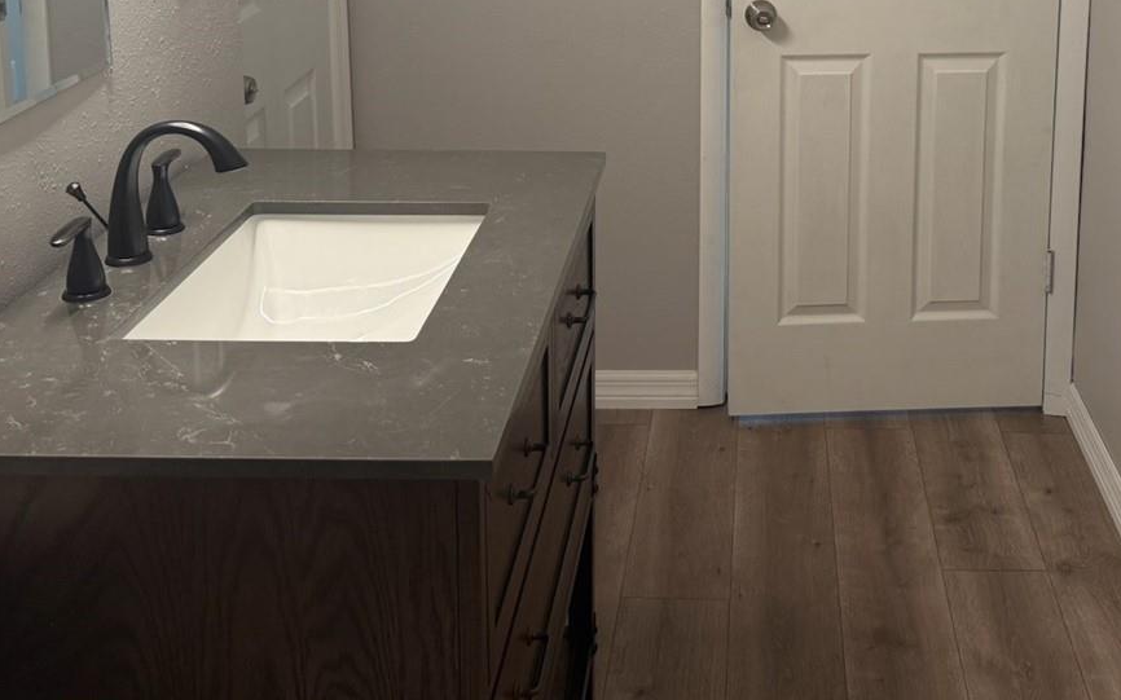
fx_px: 1436
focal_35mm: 47
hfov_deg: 42.0
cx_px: 761
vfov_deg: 26.0
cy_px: -4
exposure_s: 1/60
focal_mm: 6.76
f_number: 1.78
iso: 125
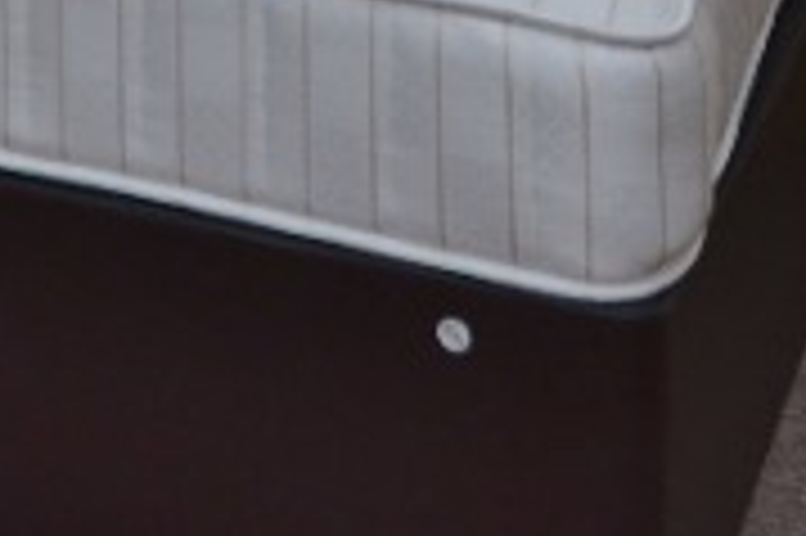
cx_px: -171
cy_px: -543
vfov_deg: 13.5
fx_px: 1924
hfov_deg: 21.8
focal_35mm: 86
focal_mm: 10
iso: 100
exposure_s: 1/100
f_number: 3.5
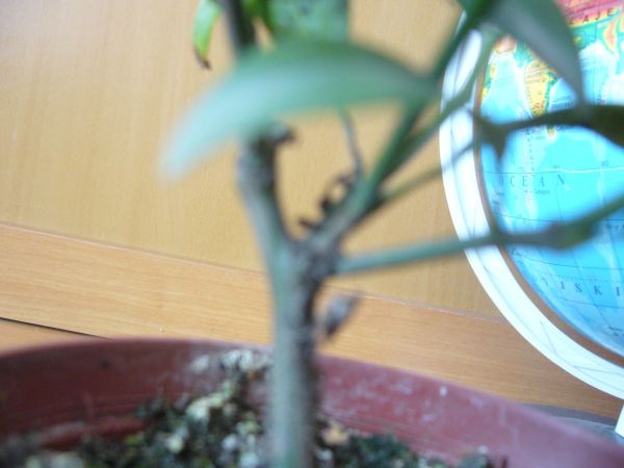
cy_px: 234
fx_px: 631
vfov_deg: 40.7
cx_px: 312
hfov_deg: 52.6
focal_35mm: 35
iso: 200
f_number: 2.8
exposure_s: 1/8
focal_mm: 5.8
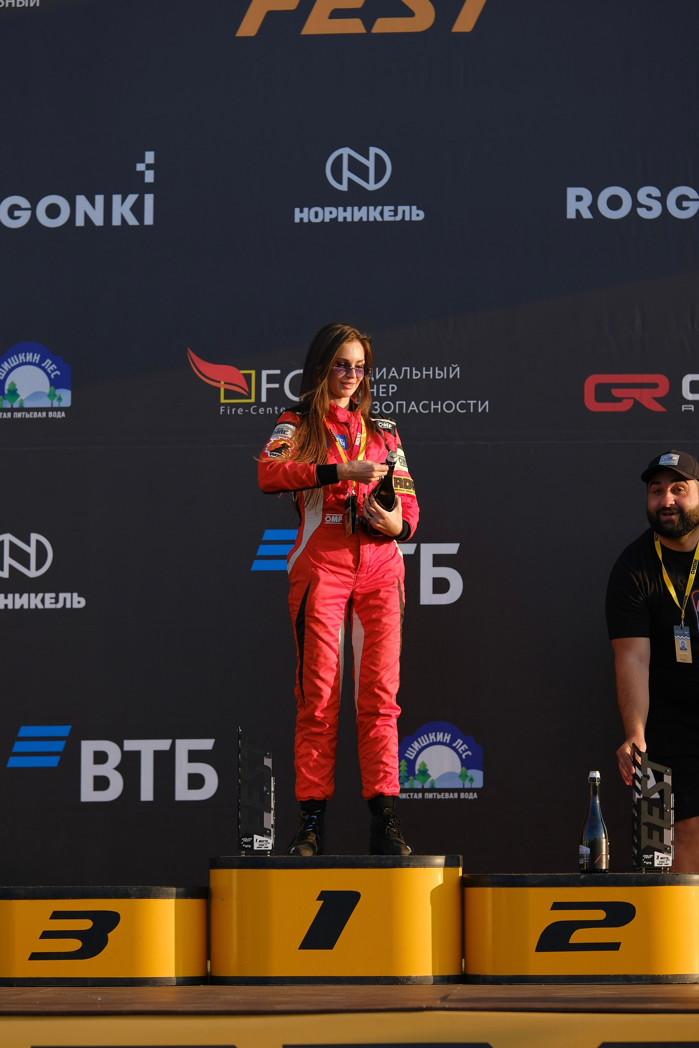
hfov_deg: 12.1
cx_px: 350
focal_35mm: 113
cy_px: 524
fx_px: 3291
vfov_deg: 18.1
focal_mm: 75
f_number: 2
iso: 160
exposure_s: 1/2200
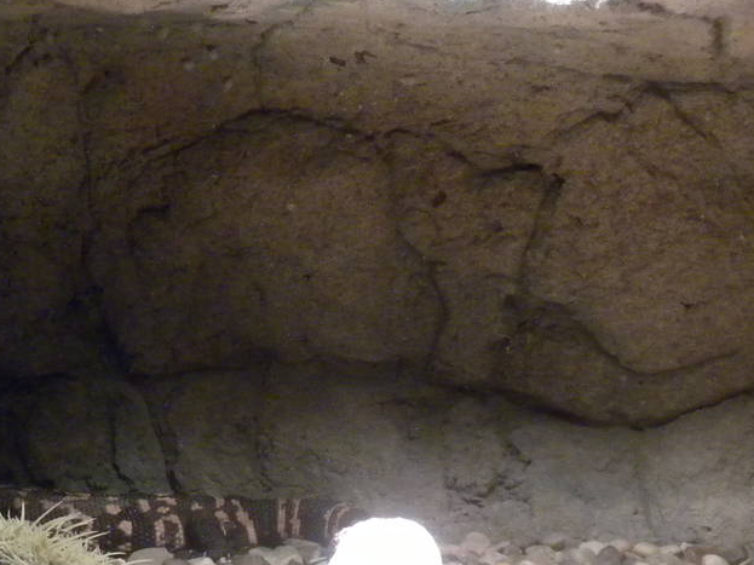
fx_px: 2069
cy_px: 537
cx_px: 183
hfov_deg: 20.5
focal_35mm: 95
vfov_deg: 15.3
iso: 400
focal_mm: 6.6
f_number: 3.5
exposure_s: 1/62.5
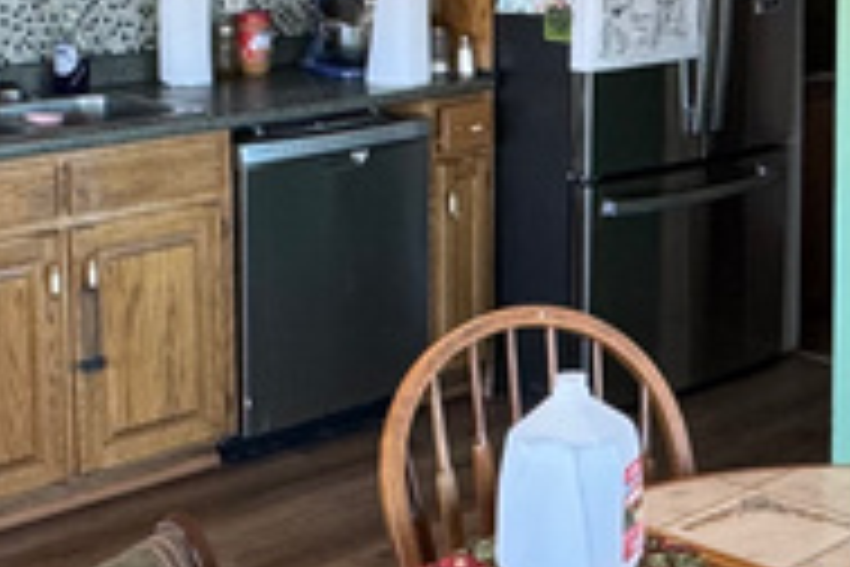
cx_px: 679
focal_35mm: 79
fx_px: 1865
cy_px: 45
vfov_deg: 17.0
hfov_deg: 25.2
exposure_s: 1/120
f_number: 2.2
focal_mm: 2.22
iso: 320
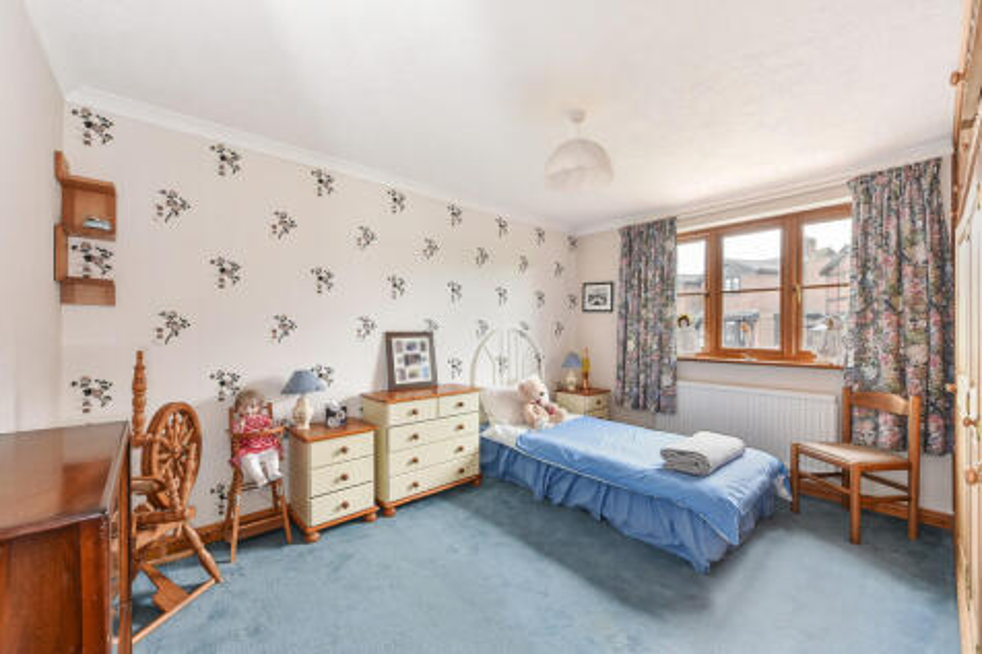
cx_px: 491
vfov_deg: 81.2
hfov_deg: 104.3
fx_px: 382
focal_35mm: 14
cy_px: 327
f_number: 8
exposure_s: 1/2
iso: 400
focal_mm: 14
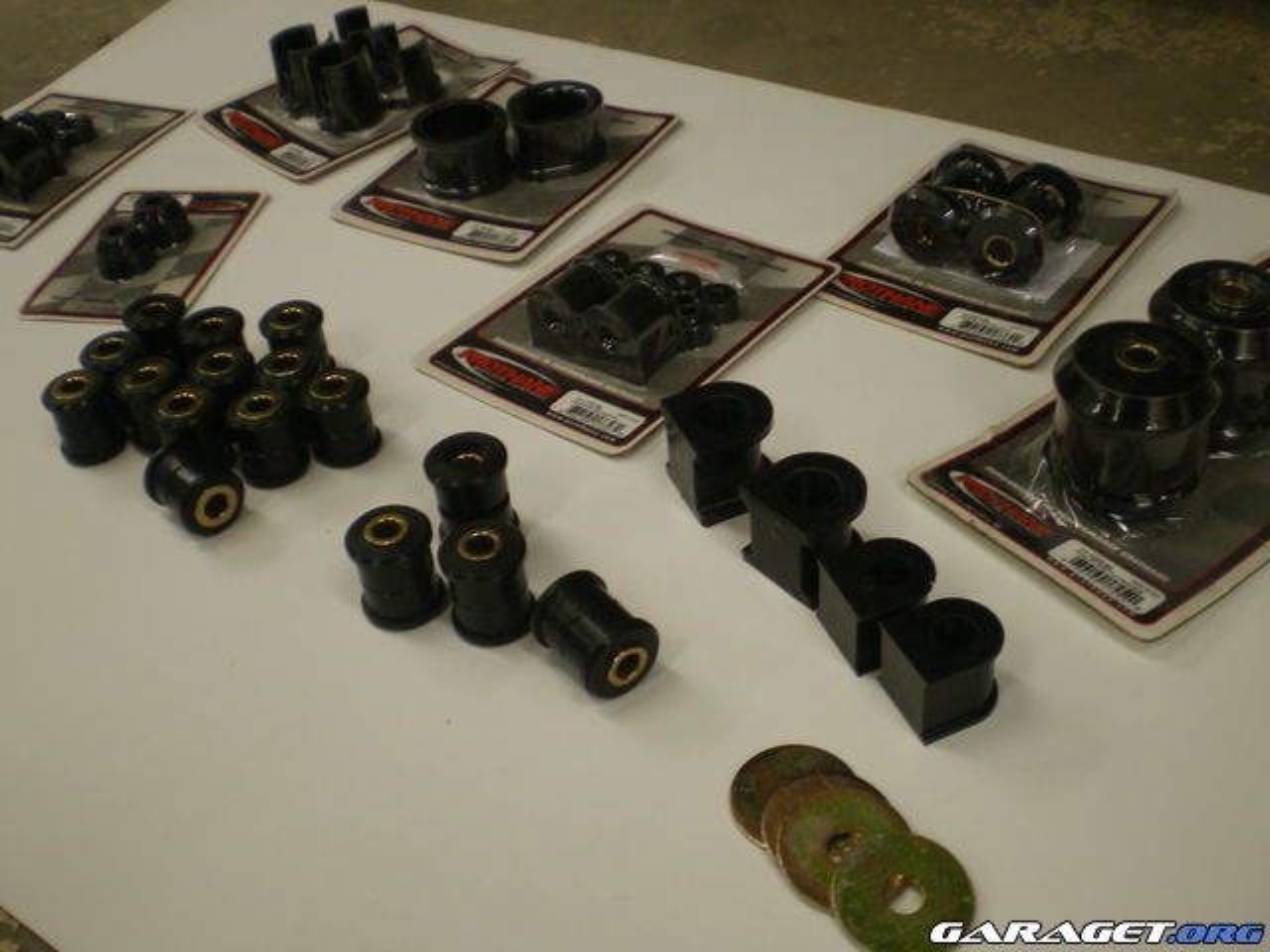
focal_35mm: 38
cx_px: 635
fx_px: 1394
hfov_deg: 49.0
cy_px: 476
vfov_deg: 37.7
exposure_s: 1/30
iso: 125
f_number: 3.1
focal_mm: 6.3
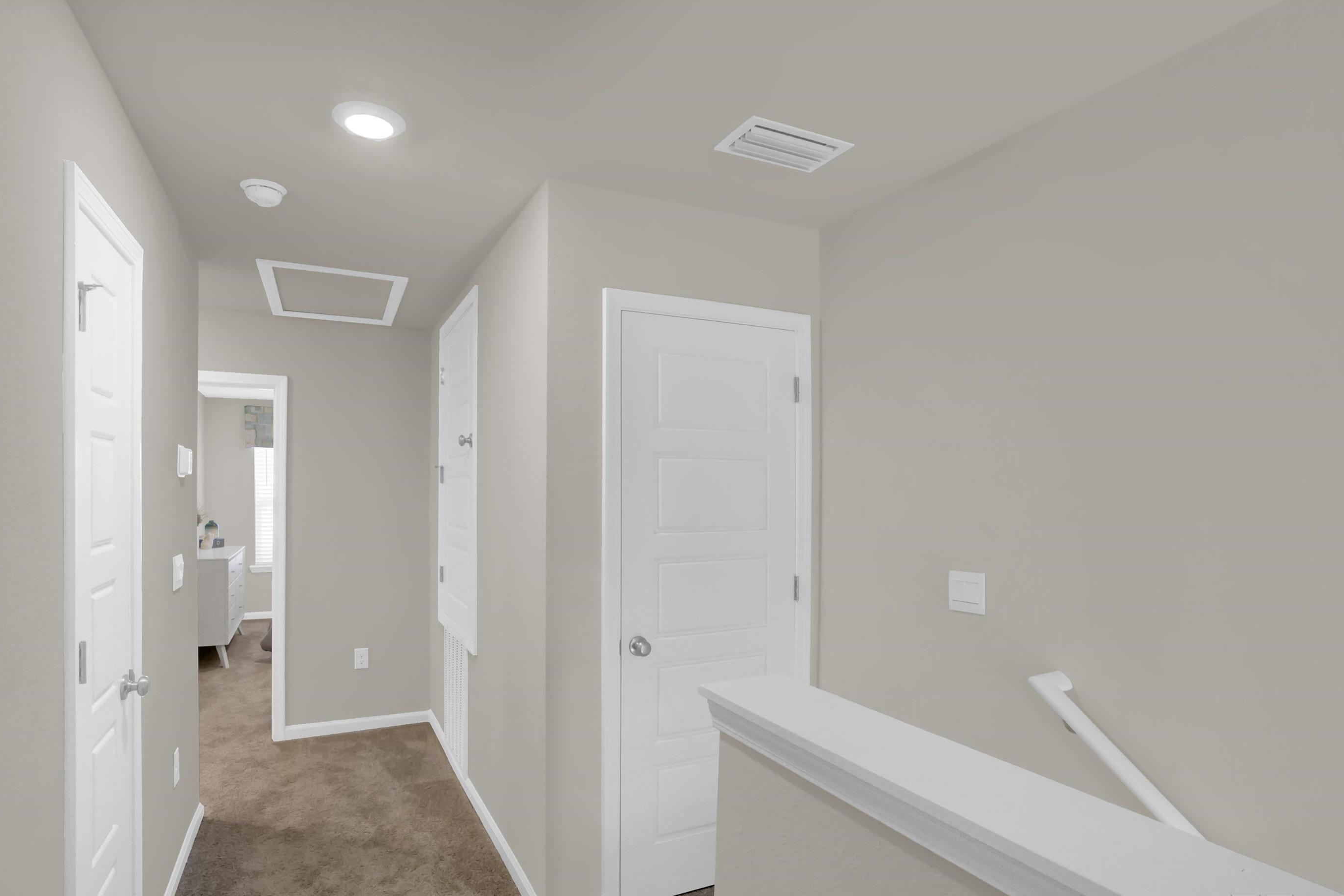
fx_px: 672
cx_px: 633
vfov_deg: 67.2
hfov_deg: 89.9
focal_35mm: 18
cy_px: 495
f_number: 8
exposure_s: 1/125
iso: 3200
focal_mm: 16
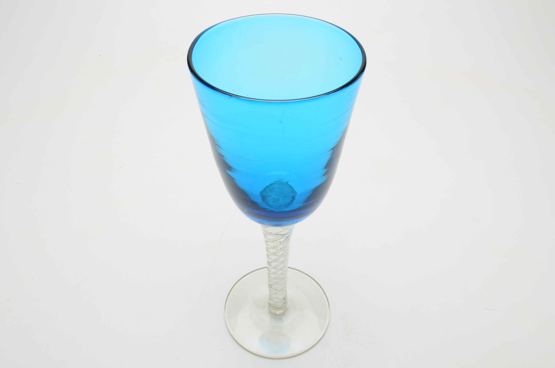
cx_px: 278
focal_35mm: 36
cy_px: 184
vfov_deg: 36.7
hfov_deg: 53.2
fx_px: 554
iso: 100
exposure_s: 1/160
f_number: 25
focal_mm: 24
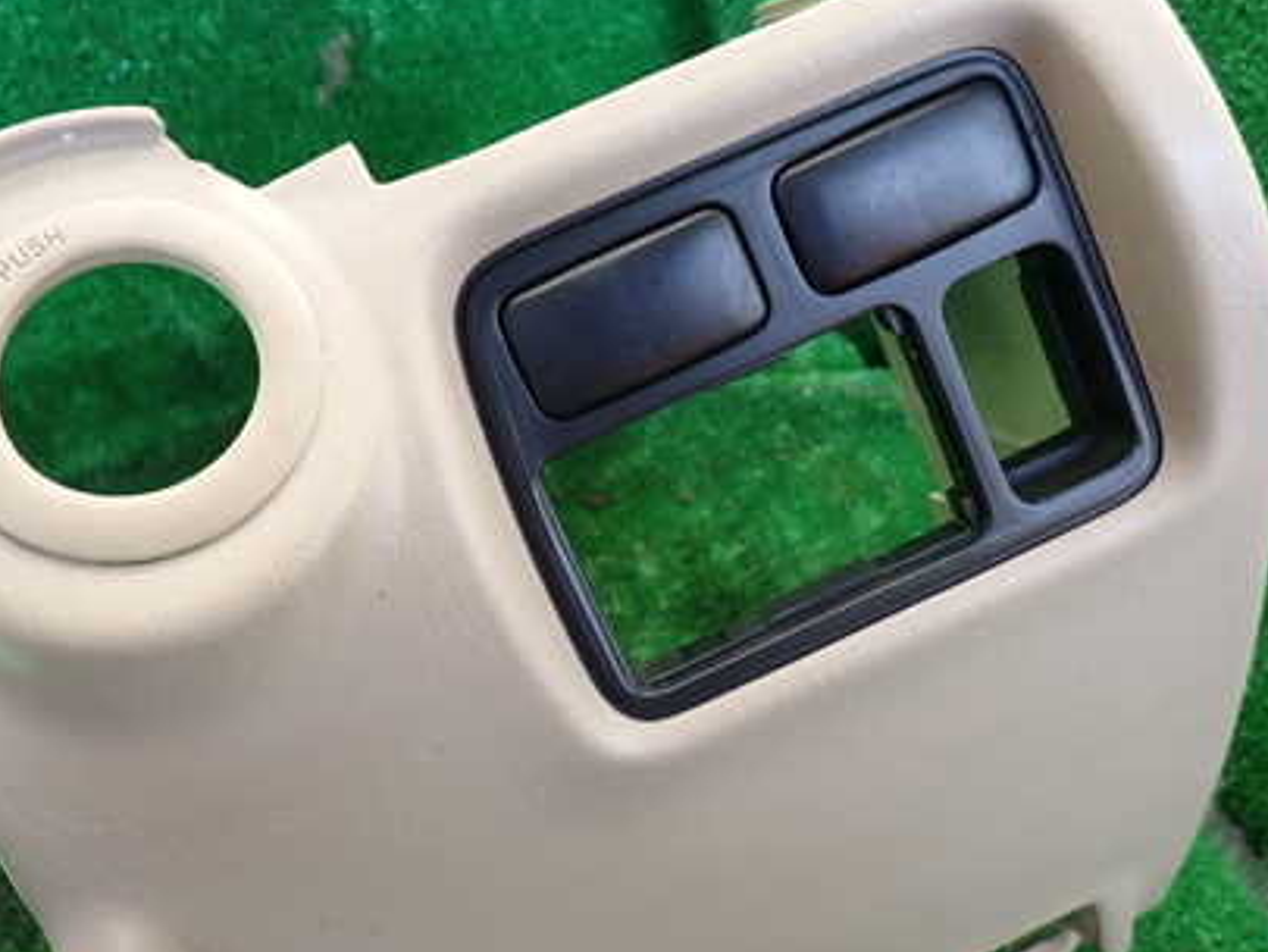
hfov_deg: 49.9
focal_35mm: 37
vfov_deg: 38.4
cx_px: 532
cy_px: 338
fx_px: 1356
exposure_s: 1/100
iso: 100
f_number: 2
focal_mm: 4.5
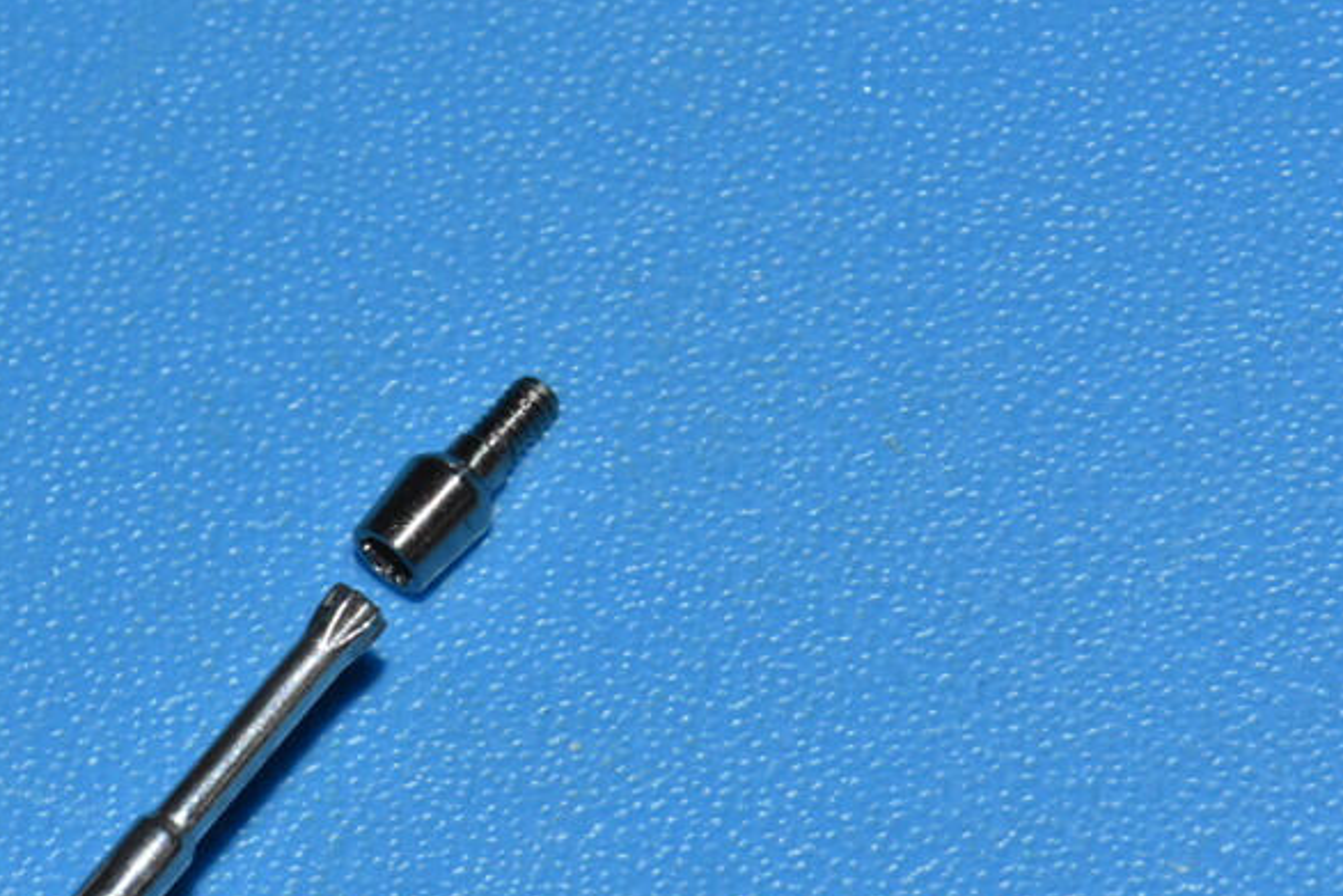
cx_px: 325
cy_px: 573
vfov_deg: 5.7
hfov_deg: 8.5
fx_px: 9021
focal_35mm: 242
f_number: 22
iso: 2000
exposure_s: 1/200
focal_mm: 105
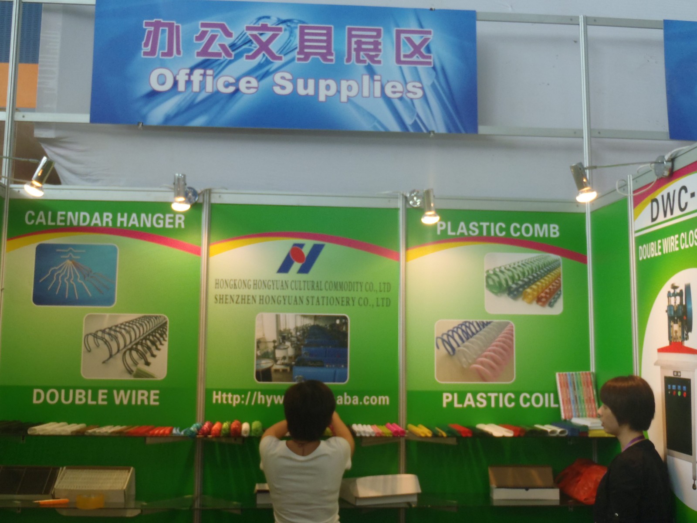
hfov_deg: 50.1
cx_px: 348
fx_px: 745
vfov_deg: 38.7
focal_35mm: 37
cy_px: 262
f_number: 4.7
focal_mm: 6.64
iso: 200
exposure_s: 1/25
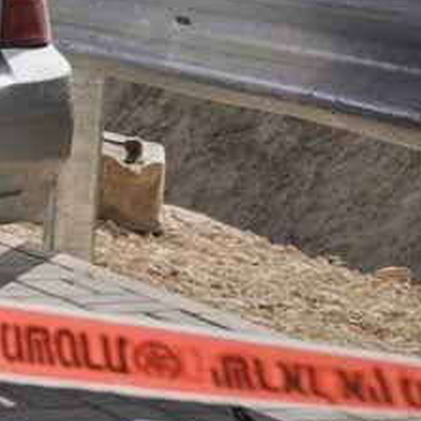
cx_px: -760
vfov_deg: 8.2
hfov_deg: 7.5
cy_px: -79
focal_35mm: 211
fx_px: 2903
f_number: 4
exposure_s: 1/1250
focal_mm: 43
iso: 100
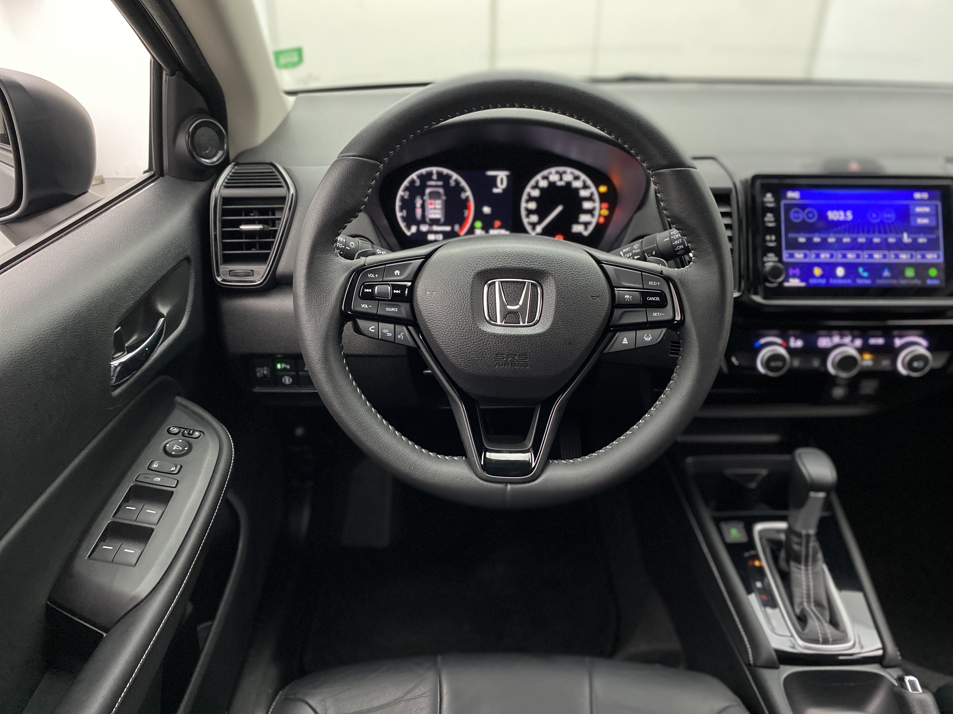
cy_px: 357
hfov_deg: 67.3
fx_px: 716
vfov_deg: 53.1
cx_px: 476
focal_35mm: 26
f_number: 1.8
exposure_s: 1/30
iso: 500
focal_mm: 4.25
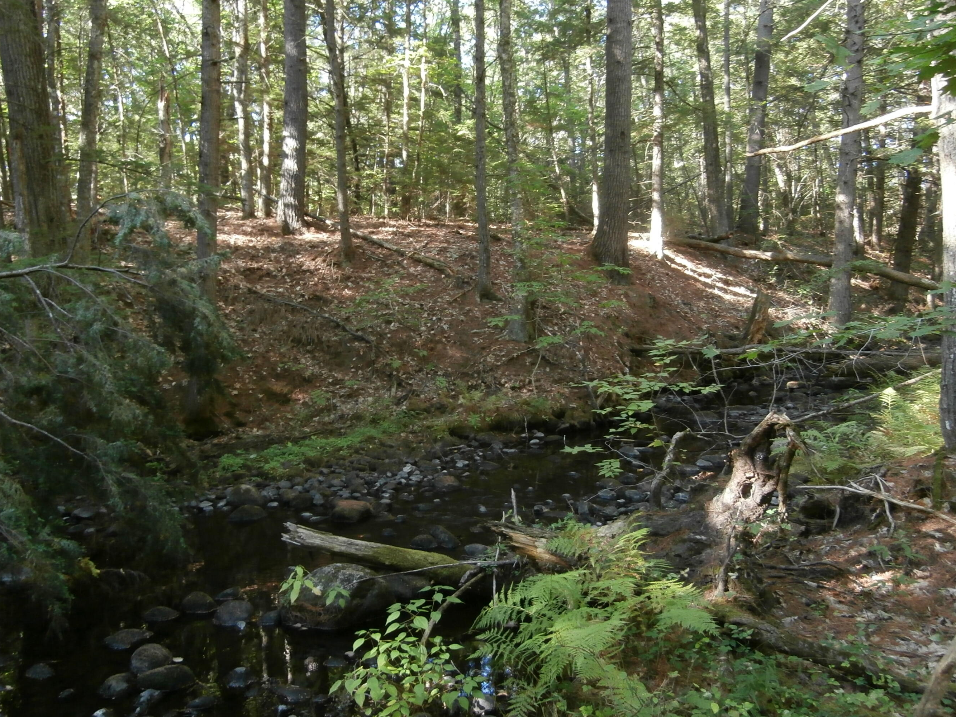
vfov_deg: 51.3
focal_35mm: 27
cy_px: 330
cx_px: 442
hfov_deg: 65.2
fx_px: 746
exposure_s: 1/30
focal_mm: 4.2
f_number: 3
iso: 200
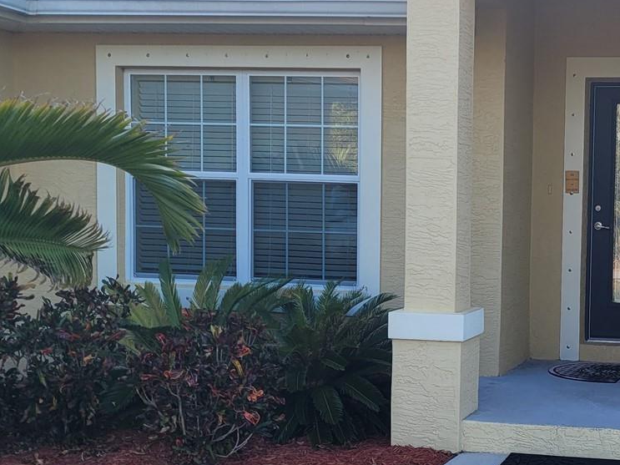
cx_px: 587
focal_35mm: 56
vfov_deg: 26.1
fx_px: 1003
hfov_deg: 32.2
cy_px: 270
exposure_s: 1/562
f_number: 1.8
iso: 40
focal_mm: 5.4
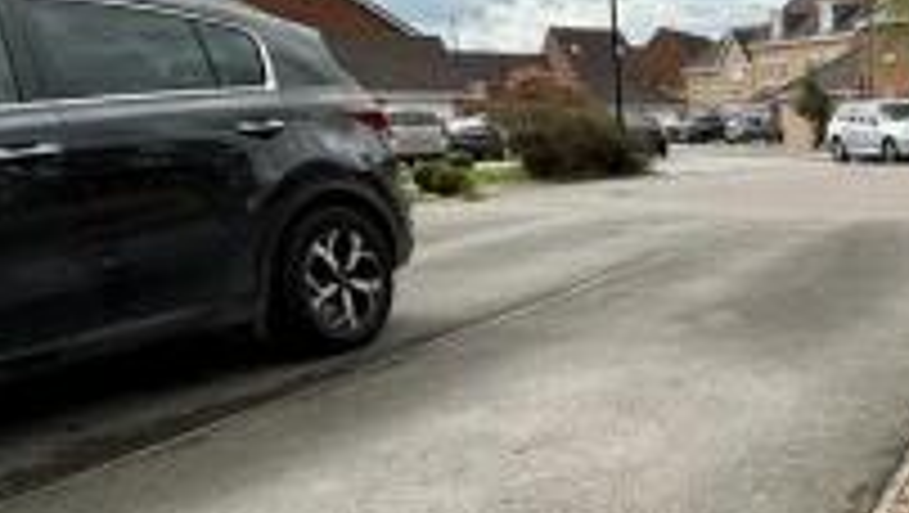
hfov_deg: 40.5
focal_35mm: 44
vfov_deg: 26.9
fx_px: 1061
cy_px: 376
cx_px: 911
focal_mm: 2.22
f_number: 2.2
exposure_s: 1/1082
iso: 40
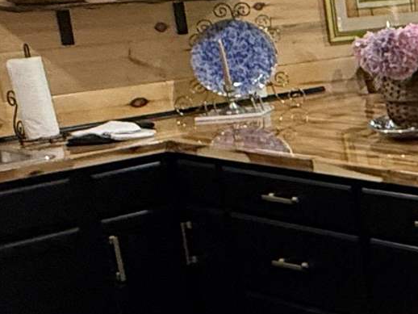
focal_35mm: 83
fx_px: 1003
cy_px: 145
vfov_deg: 17.8
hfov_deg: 17.3
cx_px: 826
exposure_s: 1/60
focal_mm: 2.22
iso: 320
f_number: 2.2
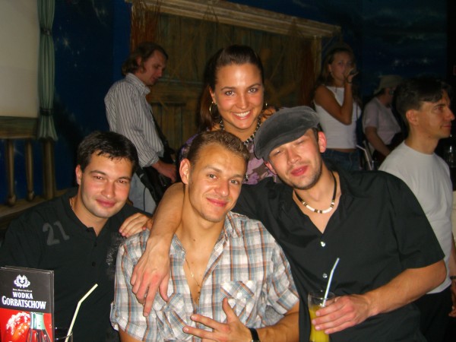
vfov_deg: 37.7
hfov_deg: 49.0
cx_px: 228
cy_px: 171
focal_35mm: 38
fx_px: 501
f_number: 2.8
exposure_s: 1/60
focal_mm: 7.9
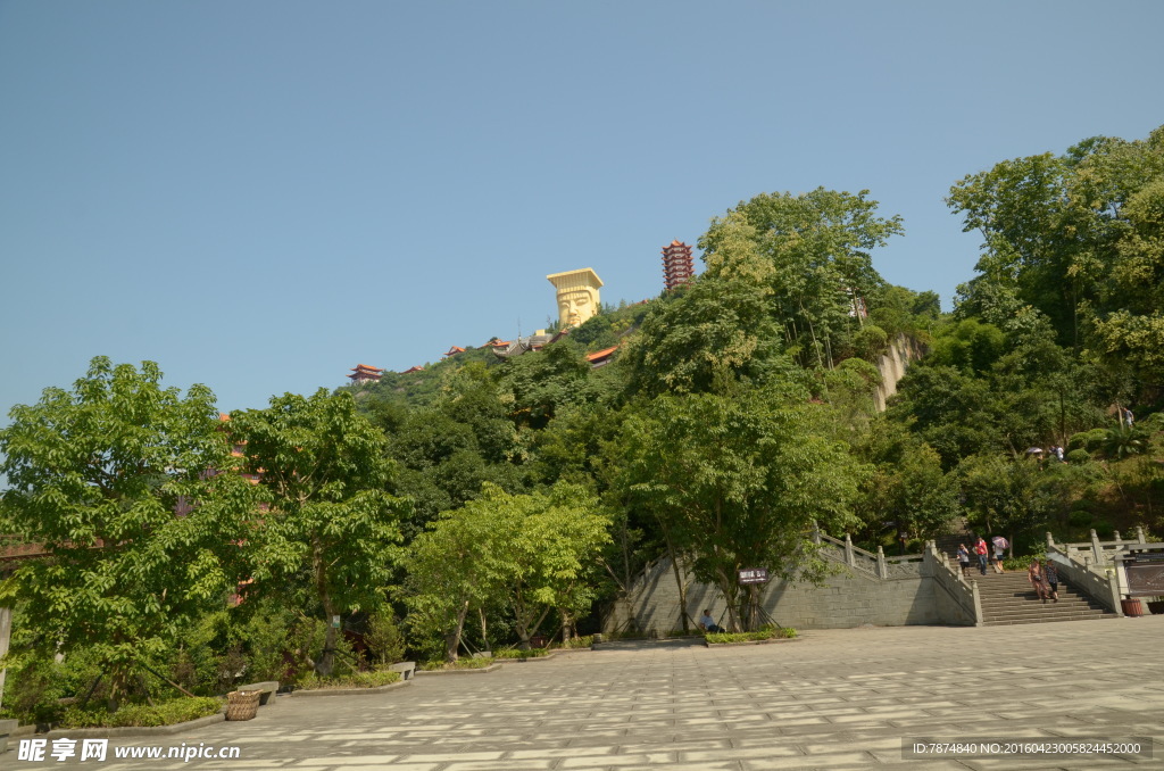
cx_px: 582
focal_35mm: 24
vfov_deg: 52.9
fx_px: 774
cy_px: 386
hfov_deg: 73.9
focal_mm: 16
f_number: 7.1
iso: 200
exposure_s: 1/400
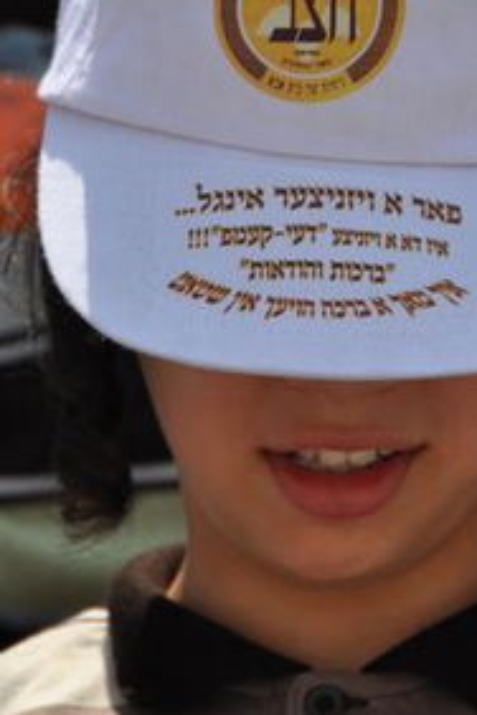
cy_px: 284
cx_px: 304
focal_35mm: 640
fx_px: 12719
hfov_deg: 2.1
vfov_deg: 3.2
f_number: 5.6
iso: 360
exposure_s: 1/2000
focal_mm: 200
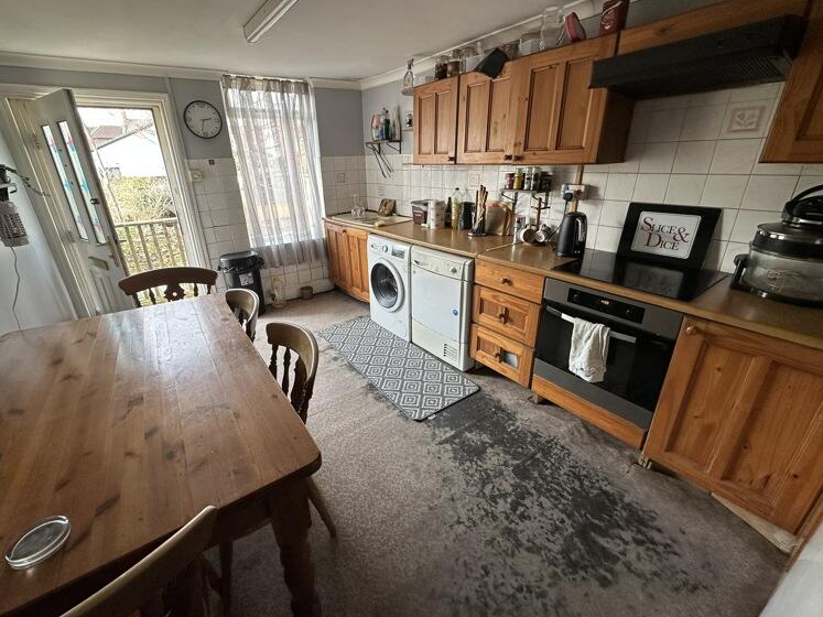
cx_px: 388
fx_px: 357
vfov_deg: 81.7
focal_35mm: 15
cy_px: 300
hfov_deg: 98.1
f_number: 2.2
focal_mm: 2.22
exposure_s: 1/99
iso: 125
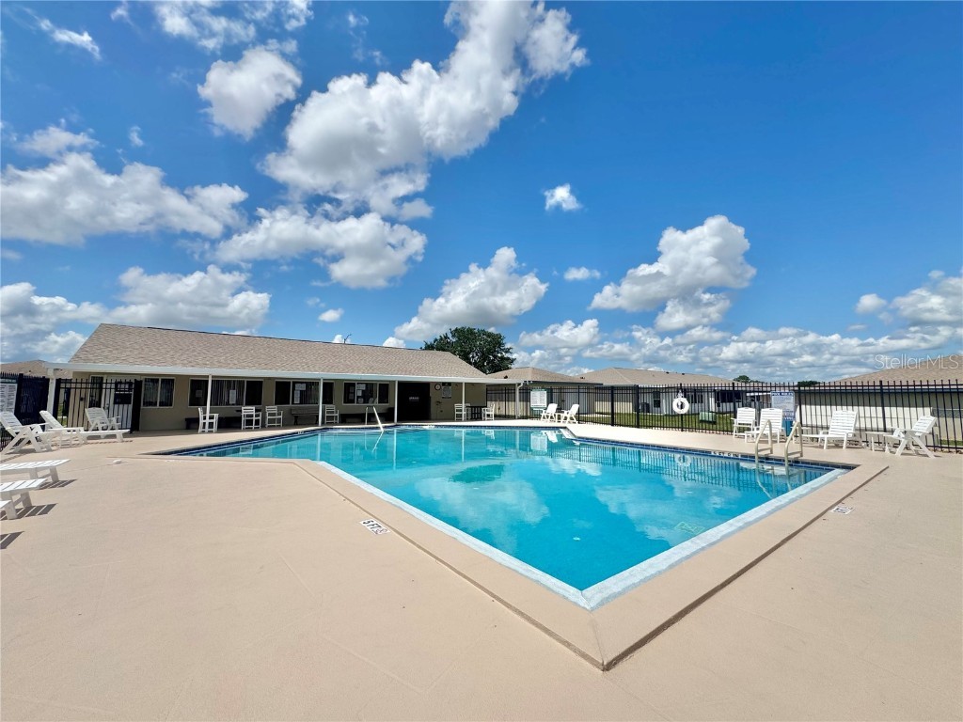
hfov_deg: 102.1
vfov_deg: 85.7
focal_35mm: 14
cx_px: 482
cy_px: 361
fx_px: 389
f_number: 2.2
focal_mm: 2.22
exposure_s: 1/3906
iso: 40
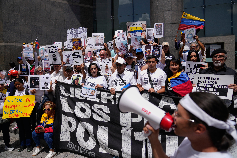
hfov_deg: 73.7
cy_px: 79
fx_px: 158
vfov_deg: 53.1
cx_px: 118
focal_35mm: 24
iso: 80
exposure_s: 1/2000
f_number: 2.8
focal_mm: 24
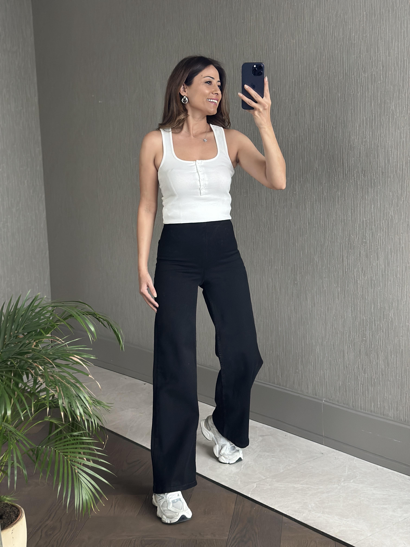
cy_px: 274
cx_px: 205
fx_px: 758
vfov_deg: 39.7
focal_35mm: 48
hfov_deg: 30.3
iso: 400
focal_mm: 6.86
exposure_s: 1/50
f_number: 1.78
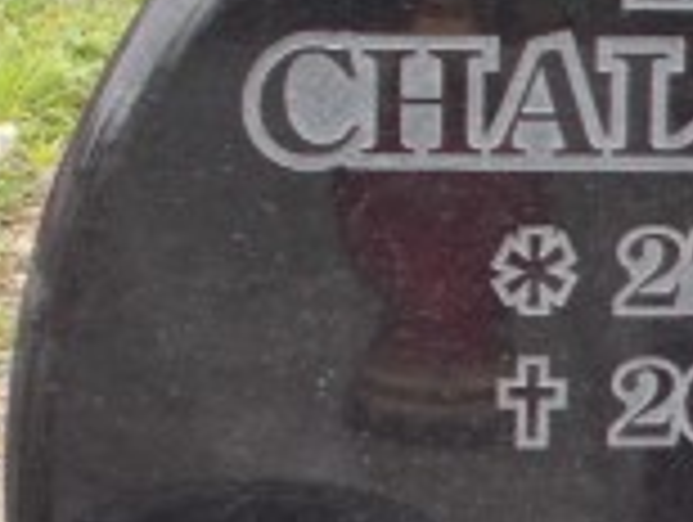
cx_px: 1377
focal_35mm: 315
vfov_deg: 4.7
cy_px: 540
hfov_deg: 6.1
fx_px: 6316
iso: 100
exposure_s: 1/60
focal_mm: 13.5
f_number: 5.8
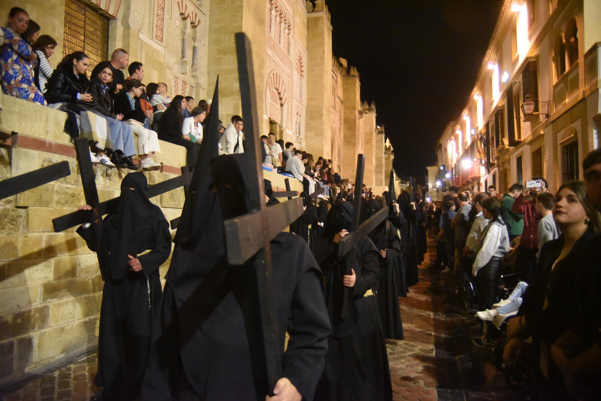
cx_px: 300
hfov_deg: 63.6
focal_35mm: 29
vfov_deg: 45.0
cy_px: 200
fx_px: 484
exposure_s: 1/200
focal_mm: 29
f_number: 4.5
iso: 12800
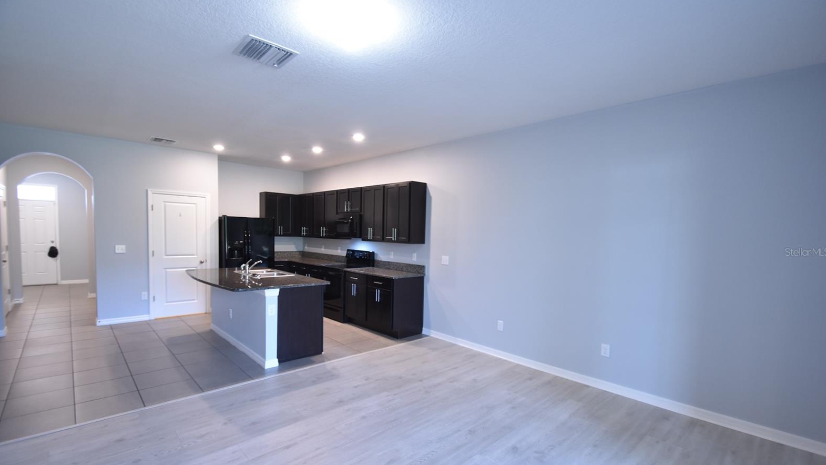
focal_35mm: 16
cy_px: 252
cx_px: 411
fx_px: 350
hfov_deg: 99.4
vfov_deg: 67.0
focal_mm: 10
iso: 800
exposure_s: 1/30
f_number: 3.5
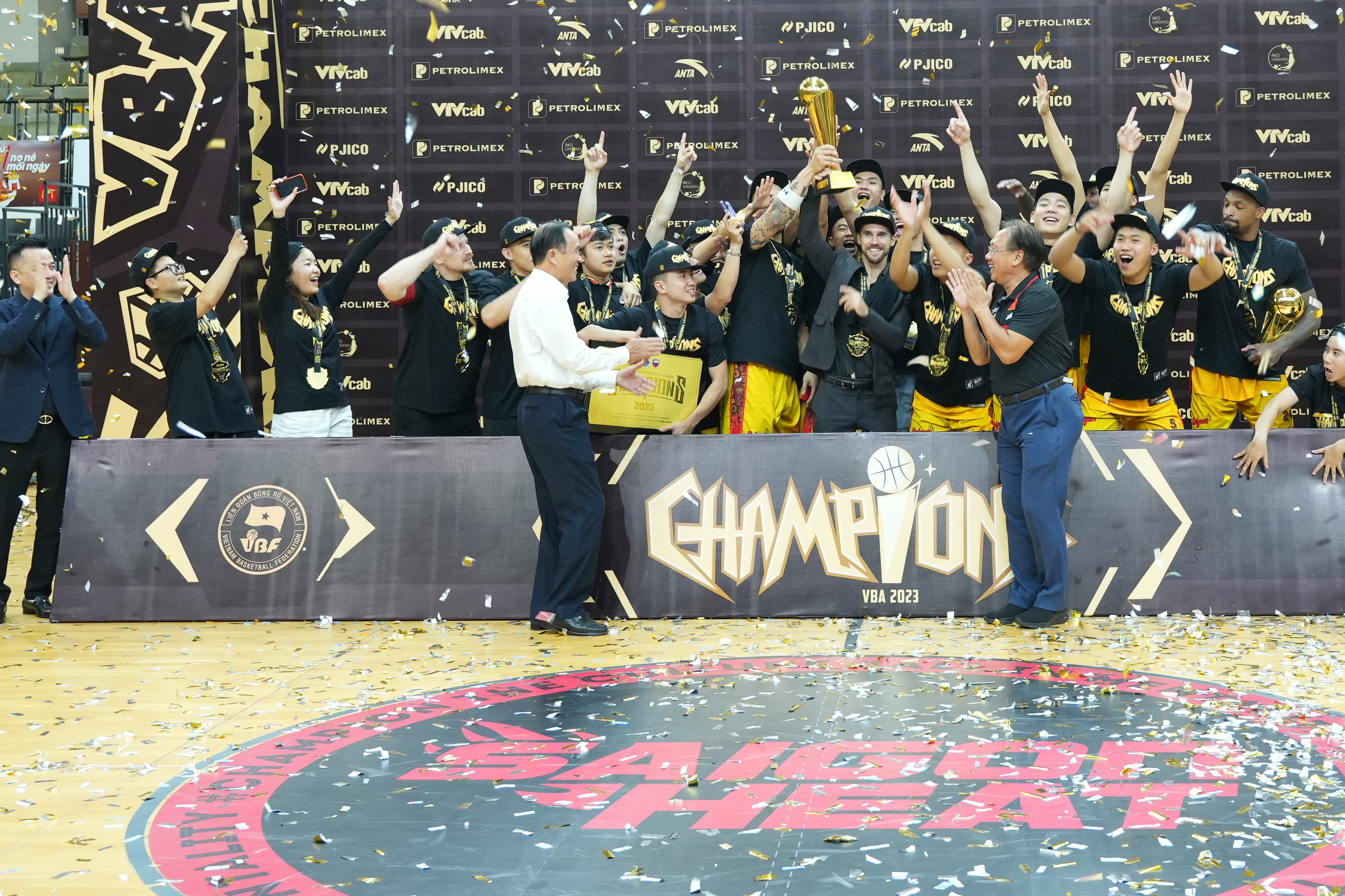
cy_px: 256
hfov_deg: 37.2
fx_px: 1980
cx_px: 861
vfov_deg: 25.3
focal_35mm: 53
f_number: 3.5
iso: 1250
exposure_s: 1/125
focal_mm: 31.6
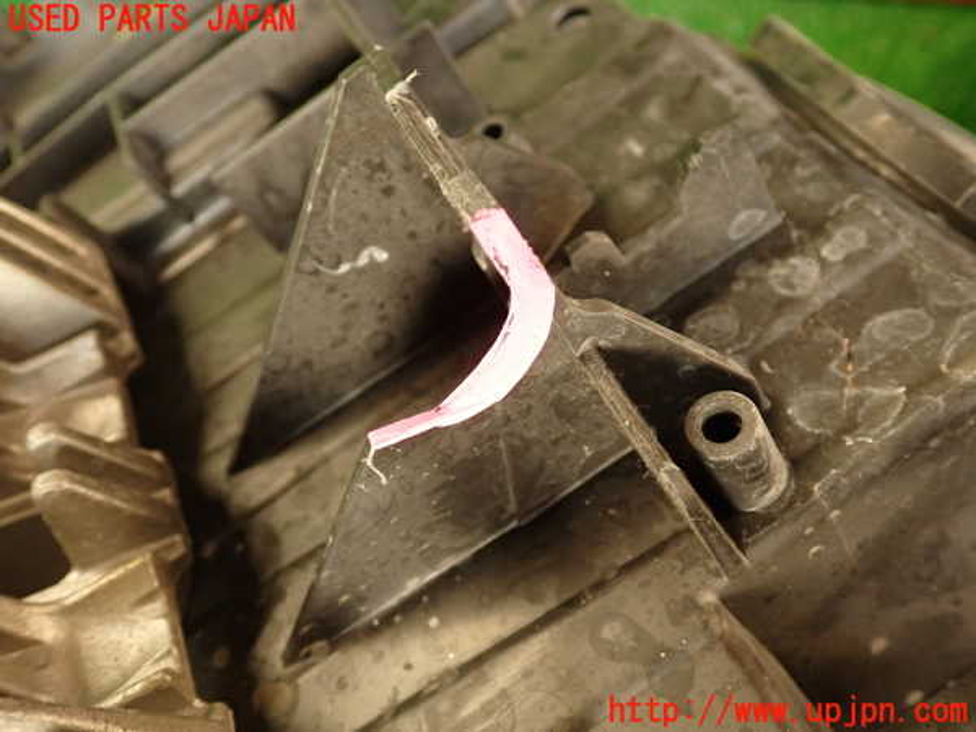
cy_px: 366
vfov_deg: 44.2
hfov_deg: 56.8
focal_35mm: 32
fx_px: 902
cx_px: 488
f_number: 2.4
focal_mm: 5.79
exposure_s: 1/30
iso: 250
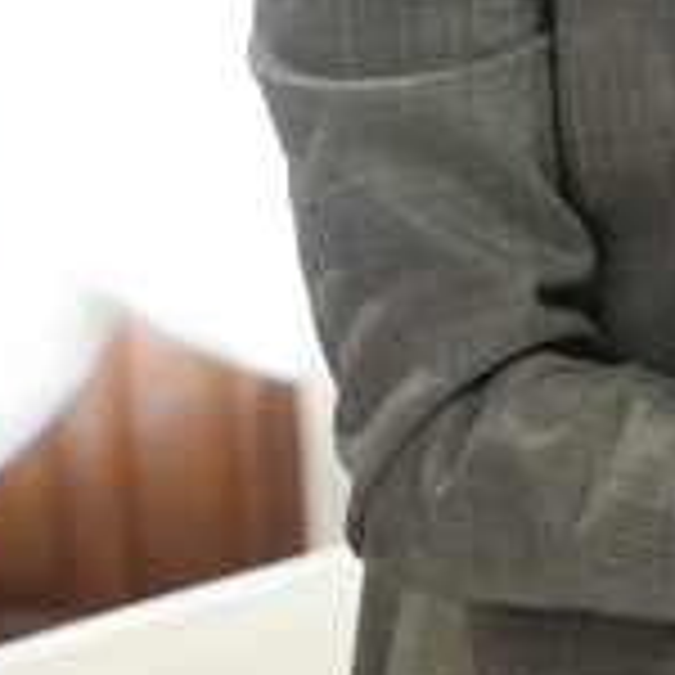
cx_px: 1300
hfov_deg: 7.5
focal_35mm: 226
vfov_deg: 7.7
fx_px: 4986
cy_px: -187
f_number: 4
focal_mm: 50
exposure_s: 1/160
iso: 1600
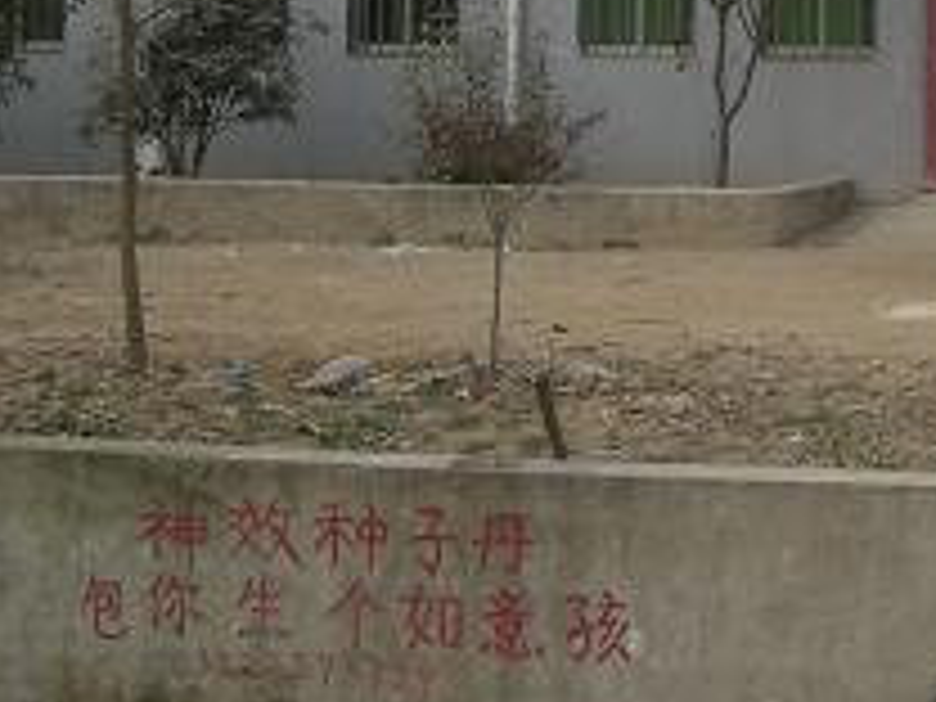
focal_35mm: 131
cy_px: -270
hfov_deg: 14.6
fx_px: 3542
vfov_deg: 11.0
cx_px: 1094
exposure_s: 1/260
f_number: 2.8
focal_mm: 5.7
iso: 50
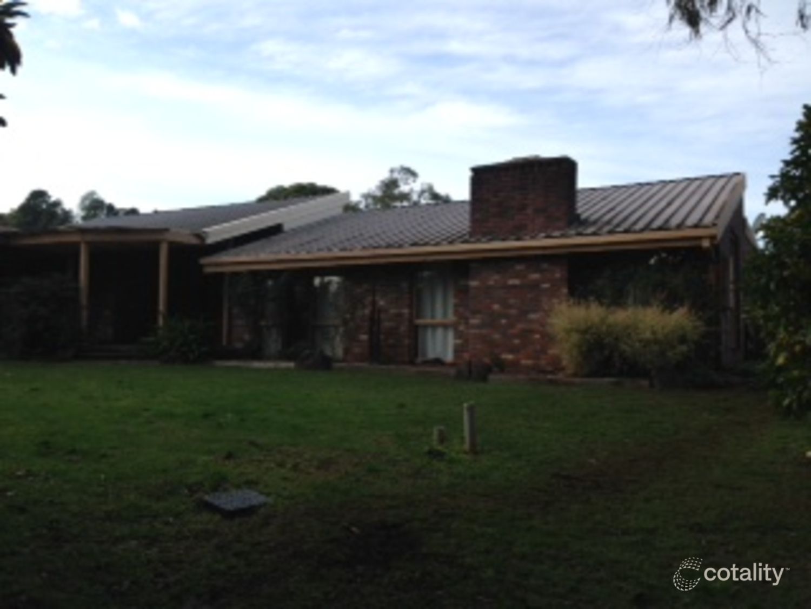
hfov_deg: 55.4
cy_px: 304
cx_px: 406
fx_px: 773
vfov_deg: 42.9
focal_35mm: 33
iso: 50
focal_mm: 4.12
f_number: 2.4
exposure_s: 1/1130
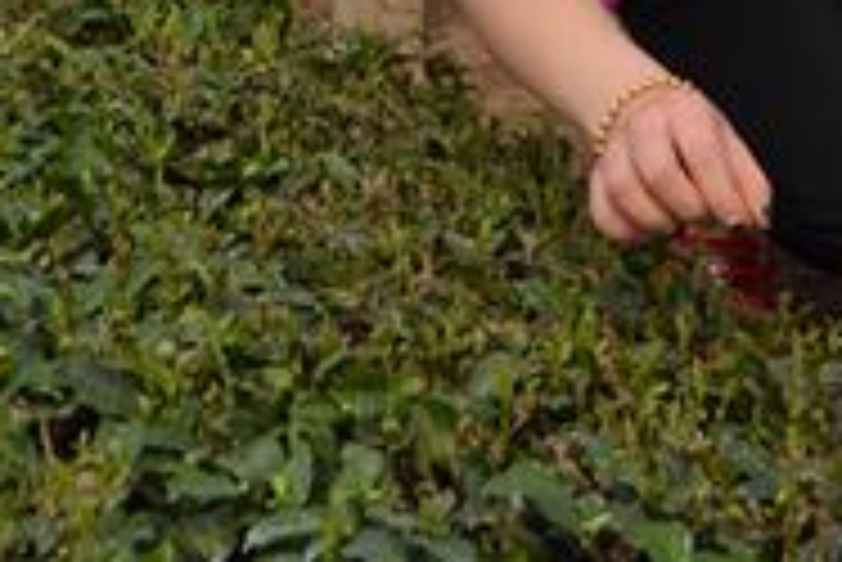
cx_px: 563
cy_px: -252
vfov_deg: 10.8
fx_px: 2879
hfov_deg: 16.6
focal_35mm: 123
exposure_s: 1/1250
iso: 400
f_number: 5
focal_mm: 24
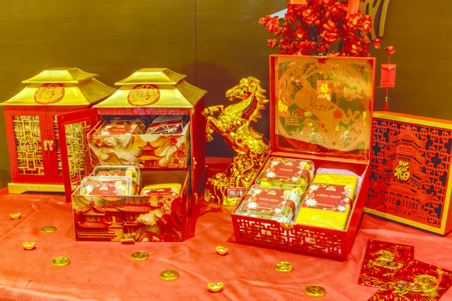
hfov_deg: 54.4
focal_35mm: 35
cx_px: 226
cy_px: 150
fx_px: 440
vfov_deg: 37.9
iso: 200
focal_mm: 23.2
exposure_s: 1.4
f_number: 8
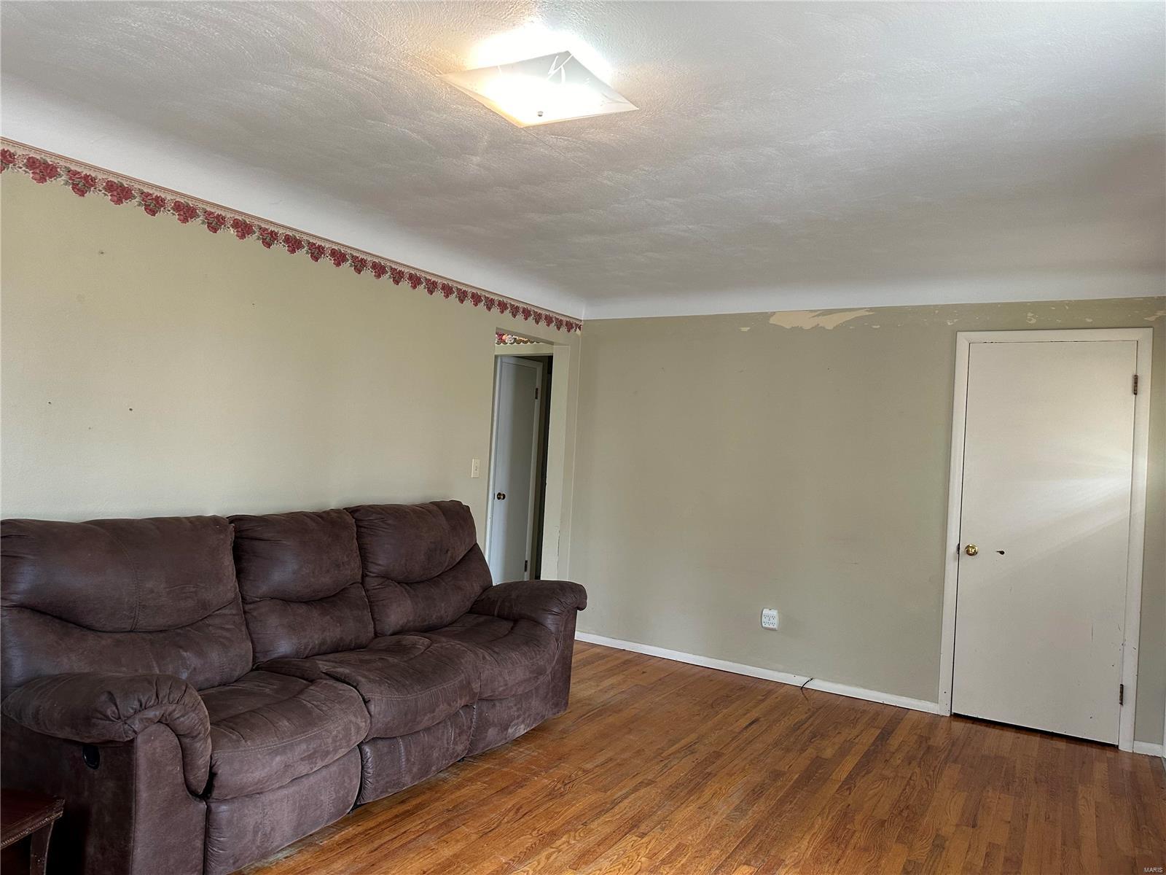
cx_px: 583
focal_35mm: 24
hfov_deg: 71.6
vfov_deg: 56.8
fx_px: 808
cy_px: 438
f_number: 1.78
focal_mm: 6.86
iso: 200
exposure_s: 1/60
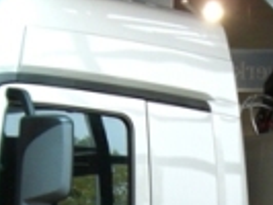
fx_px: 1247
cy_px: 312
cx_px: 206
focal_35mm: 158
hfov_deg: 12.5
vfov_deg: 9.2
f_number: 2.7
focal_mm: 6.2
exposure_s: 1/80
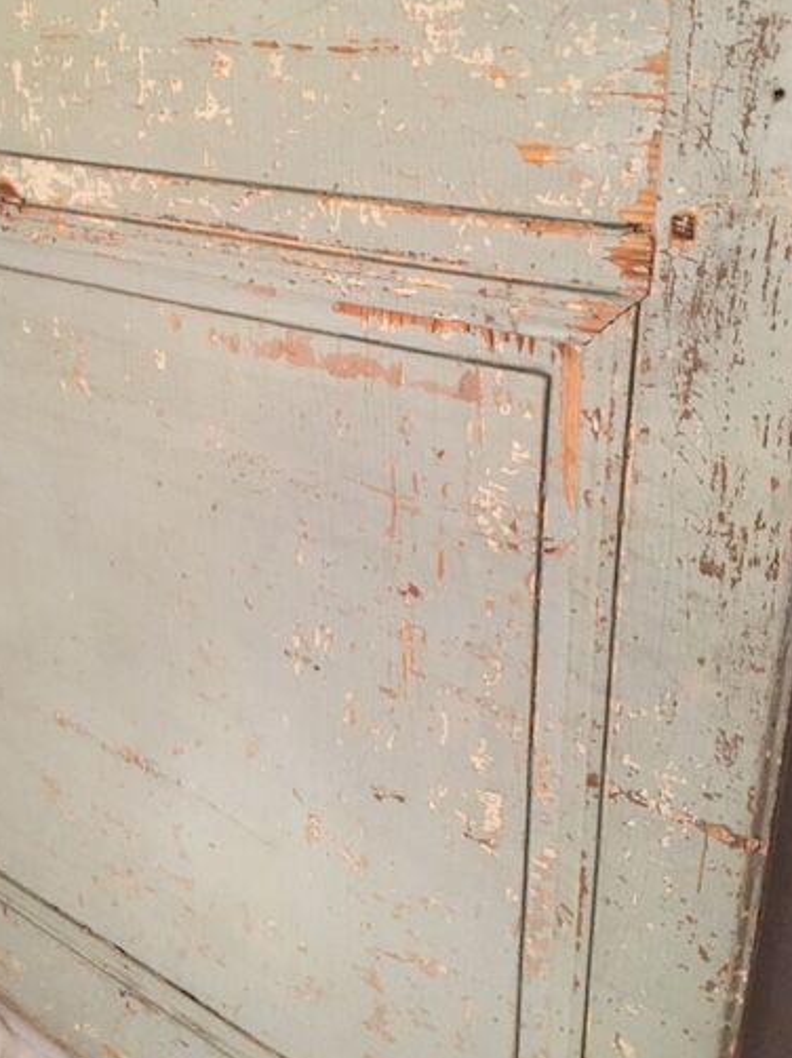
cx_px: 326
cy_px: 485
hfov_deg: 38.5
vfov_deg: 50.1
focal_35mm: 37
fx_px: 1130
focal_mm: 4.15
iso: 250
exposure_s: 1/17
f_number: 2.2
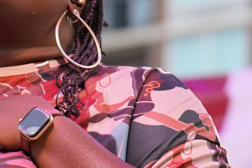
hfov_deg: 5.1
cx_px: -19
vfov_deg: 3.4
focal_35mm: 406
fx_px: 2843
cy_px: 235
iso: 2000
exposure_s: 1/1000
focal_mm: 70
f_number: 2.8
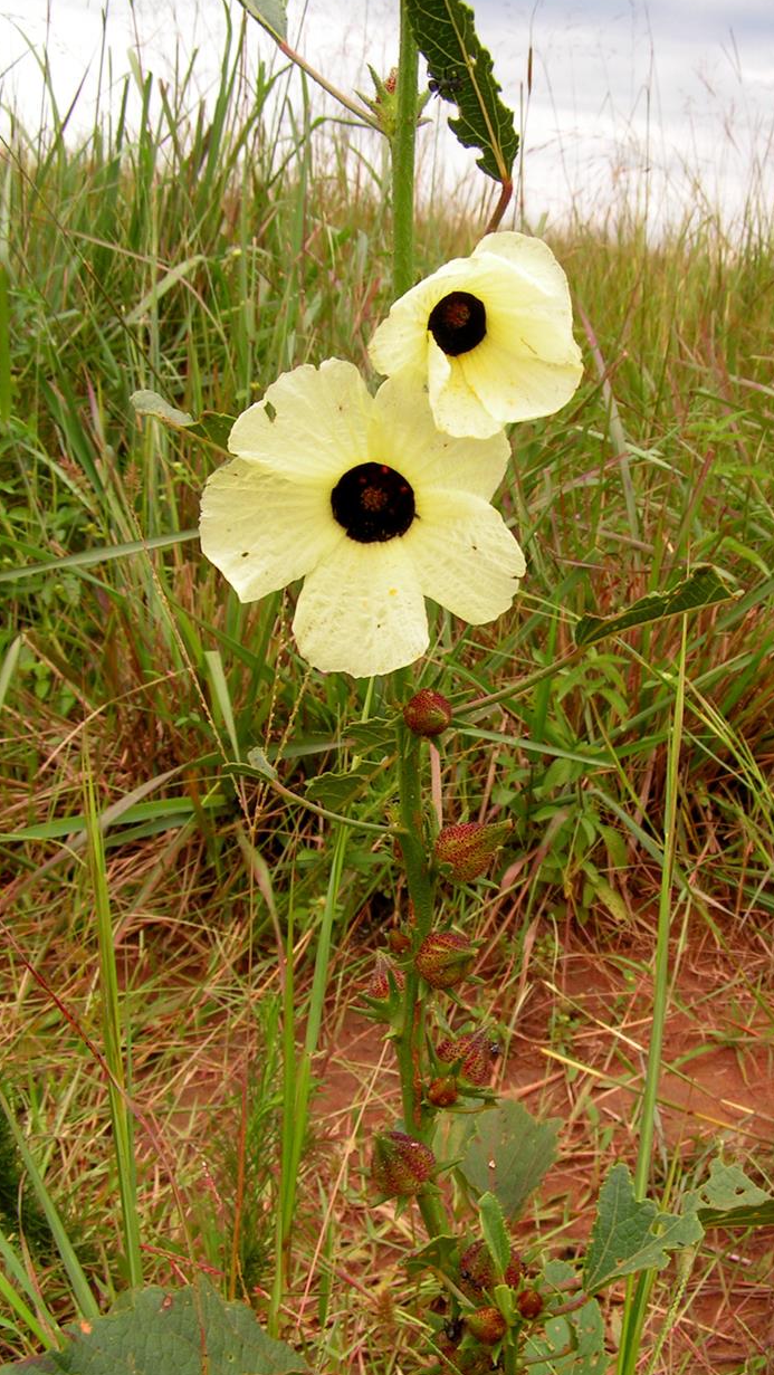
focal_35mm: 42
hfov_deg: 28.4
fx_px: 1531
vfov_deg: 48.3
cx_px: 390
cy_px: 685
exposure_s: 1/160
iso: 50
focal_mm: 6.3
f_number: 5.6
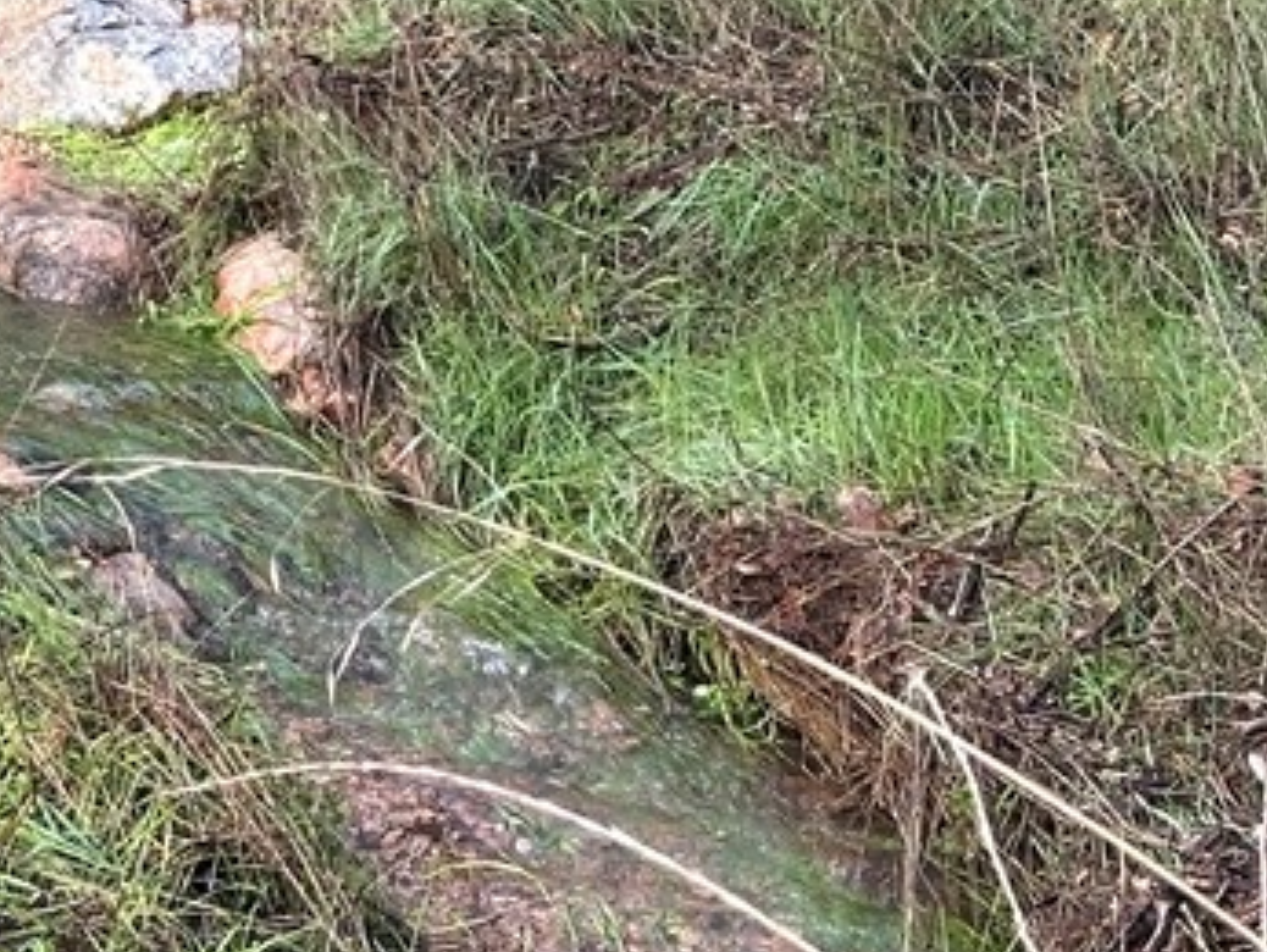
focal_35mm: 142
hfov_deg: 13.3
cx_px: -520
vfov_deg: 10.4
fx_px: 5201
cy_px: 264
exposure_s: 1/282
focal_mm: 6.86
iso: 64
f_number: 1.78
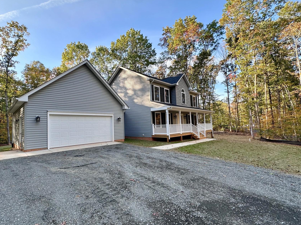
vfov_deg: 74.7
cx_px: 132
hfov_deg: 90.6
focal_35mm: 17
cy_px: 118
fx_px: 148
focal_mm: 2.22
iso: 40
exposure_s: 1/156
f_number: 2.2
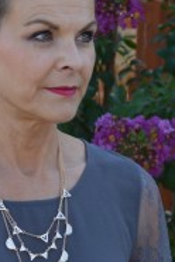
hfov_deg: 3.0
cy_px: 551
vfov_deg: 4.5
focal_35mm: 454
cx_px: 70
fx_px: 3308
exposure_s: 1/125
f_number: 5.6
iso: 160
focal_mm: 55
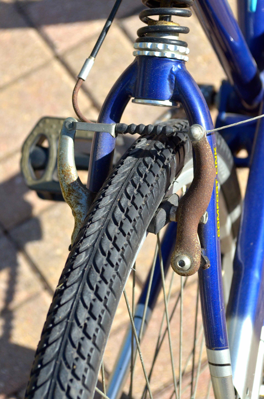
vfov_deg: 17.5
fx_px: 1293
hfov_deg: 11.7
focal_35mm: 117
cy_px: 200
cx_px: 132
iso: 800
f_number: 7.1
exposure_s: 1/2500
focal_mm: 78
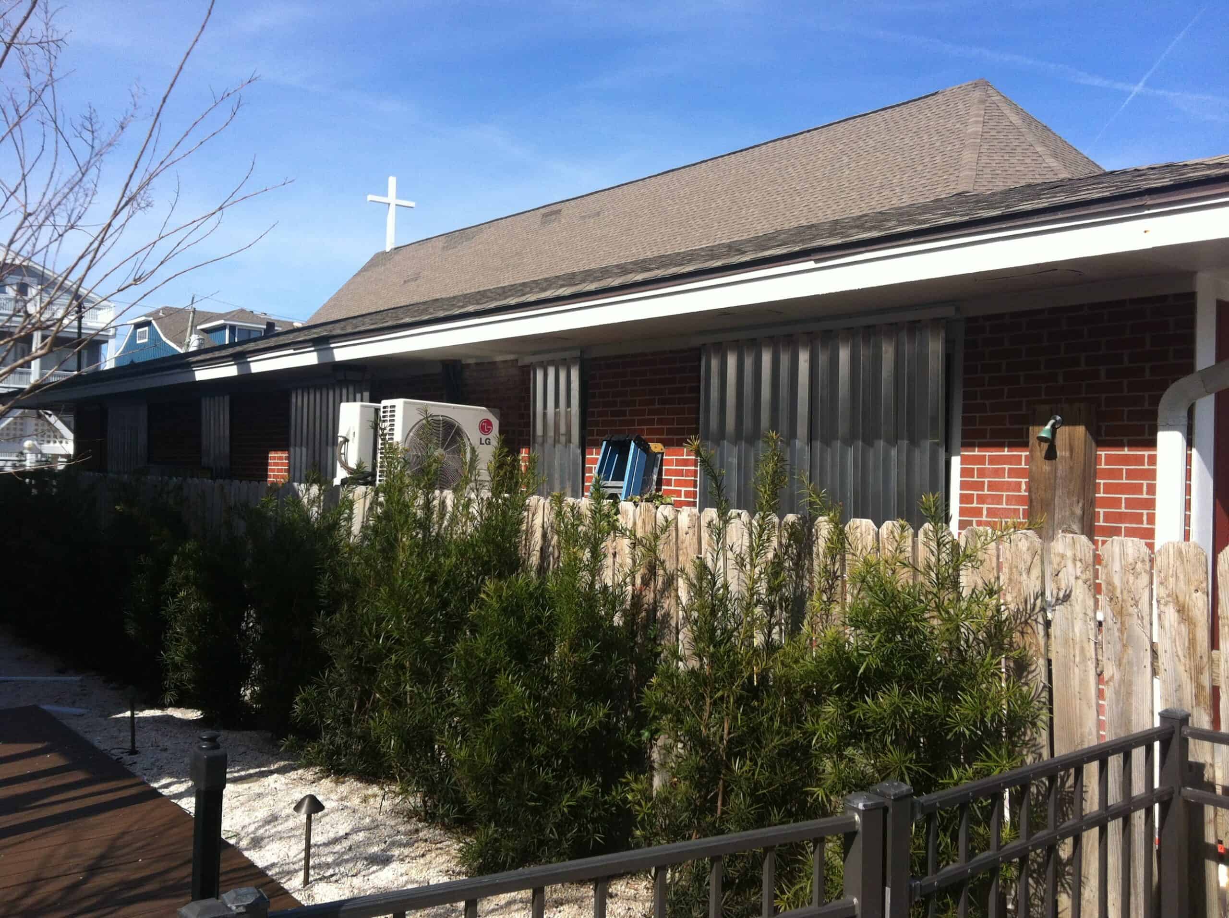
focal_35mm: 35
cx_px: 614
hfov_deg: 52.7
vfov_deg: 40.6
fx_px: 1241
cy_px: 459
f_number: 2.8
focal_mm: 3.85
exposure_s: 1/1117
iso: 80
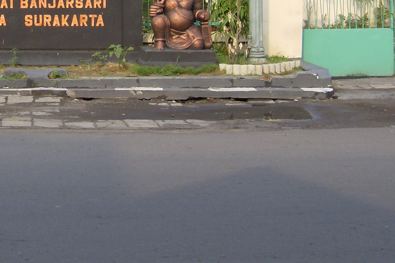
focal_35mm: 102
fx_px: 1119
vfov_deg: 13.2
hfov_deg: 19.7
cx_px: 43
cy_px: -3
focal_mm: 7.7
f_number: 5.1
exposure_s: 1/228
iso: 100
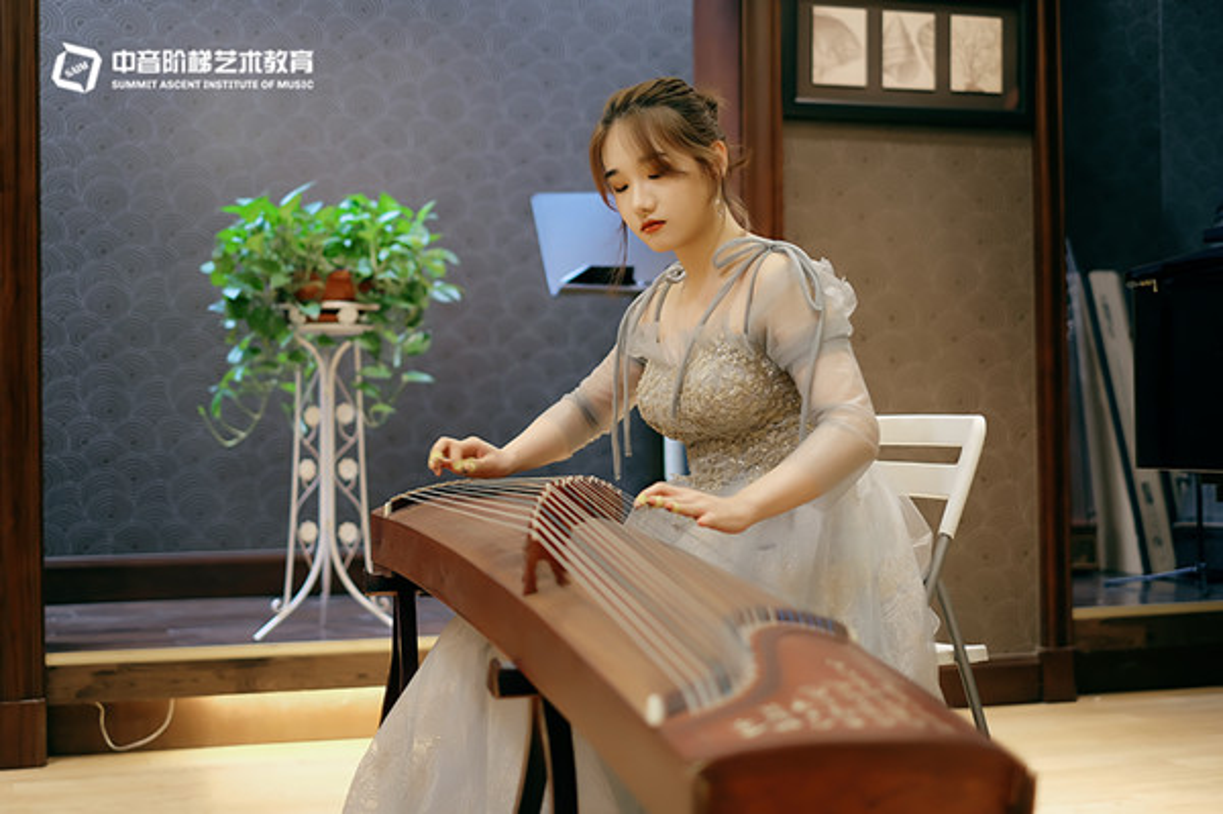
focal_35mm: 53
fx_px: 1799
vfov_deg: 25.5
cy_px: 407
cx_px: 612
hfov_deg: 37.5
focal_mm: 35
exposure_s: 1/75
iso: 400
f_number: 1.4
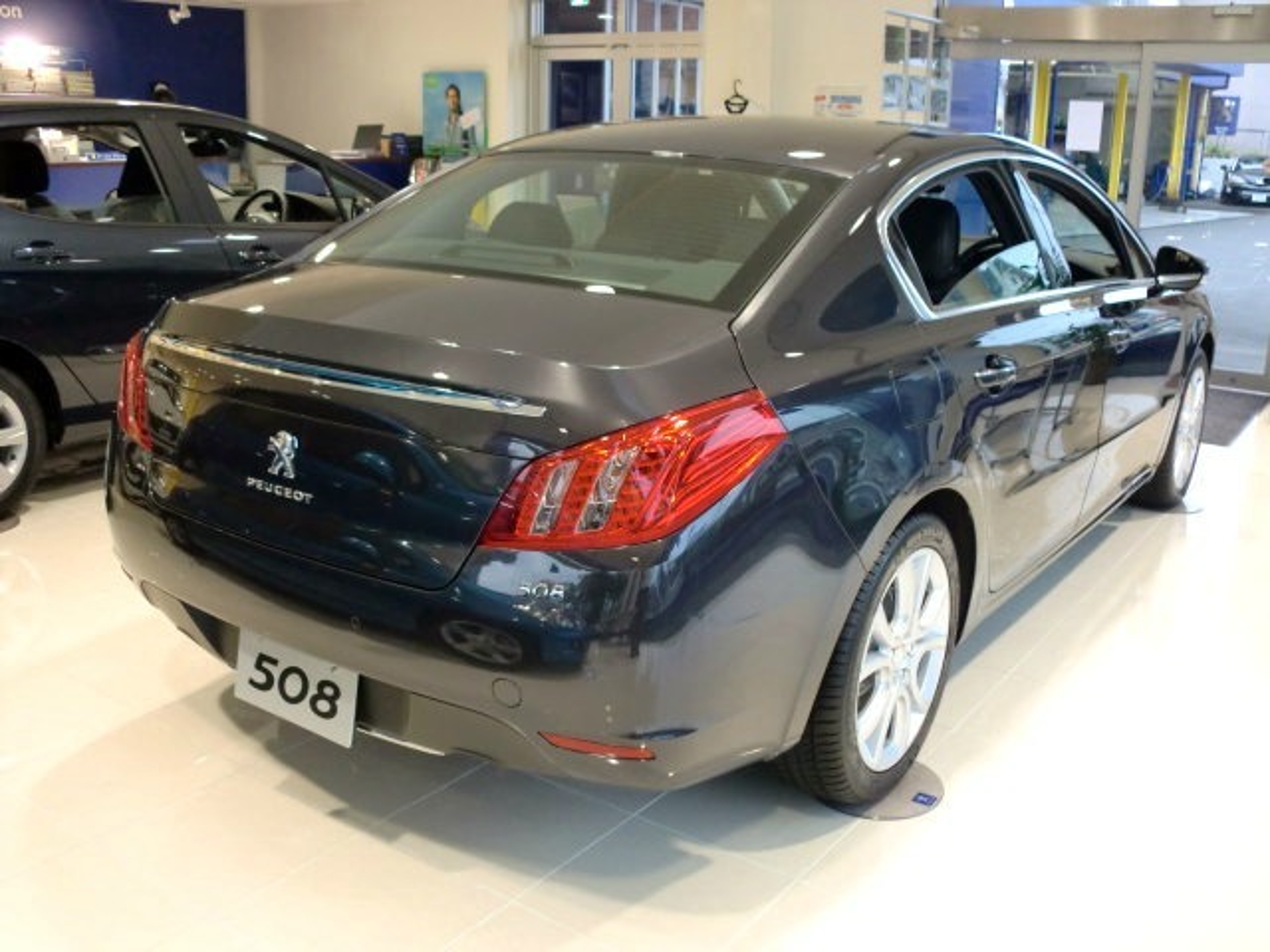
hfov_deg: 52.6
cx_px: 635
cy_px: 476
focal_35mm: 35
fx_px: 1284
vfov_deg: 40.7
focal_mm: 6.3
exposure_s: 1/60
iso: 320
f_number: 3.1
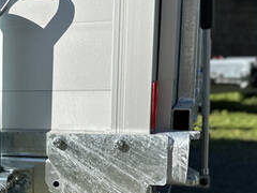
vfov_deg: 18.0
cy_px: 188
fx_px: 594
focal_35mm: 80
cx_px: -9
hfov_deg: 23.3
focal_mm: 6.86
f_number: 1.78
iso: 80
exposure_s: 1/8197
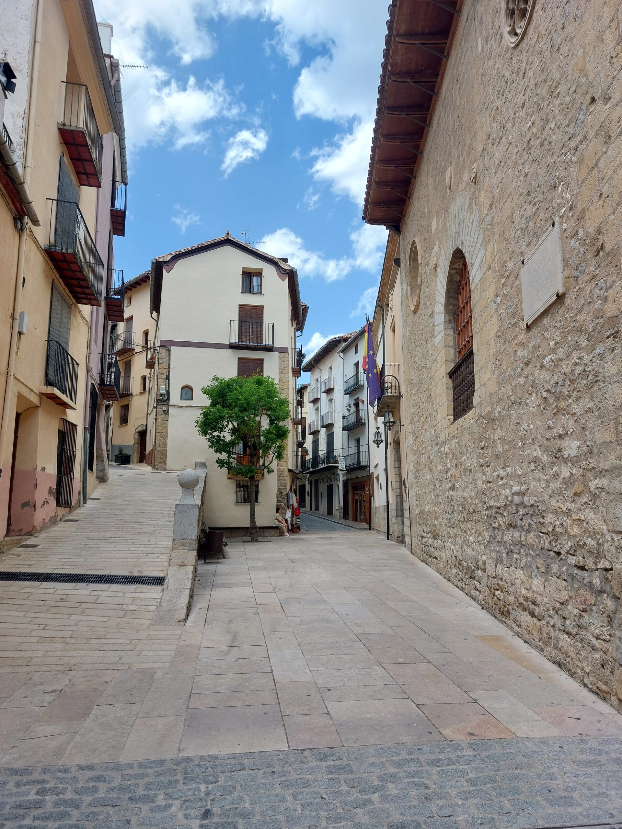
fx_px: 599
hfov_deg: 54.9
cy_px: 414
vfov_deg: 69.4
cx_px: 311
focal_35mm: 25
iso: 25
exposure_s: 1/620
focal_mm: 5.23
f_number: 1.8
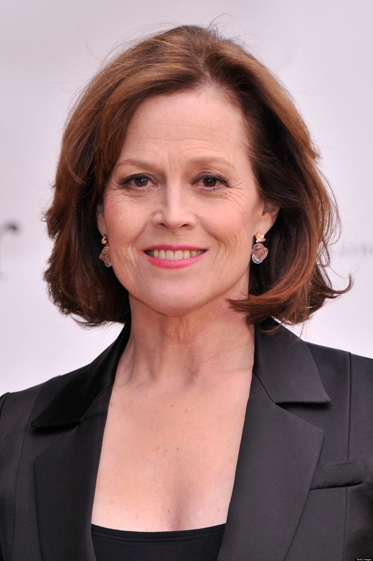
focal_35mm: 170
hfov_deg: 8.1
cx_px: 186
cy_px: 280
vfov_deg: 12.1
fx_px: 2646
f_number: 5.6
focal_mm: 170
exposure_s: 1/250
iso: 500
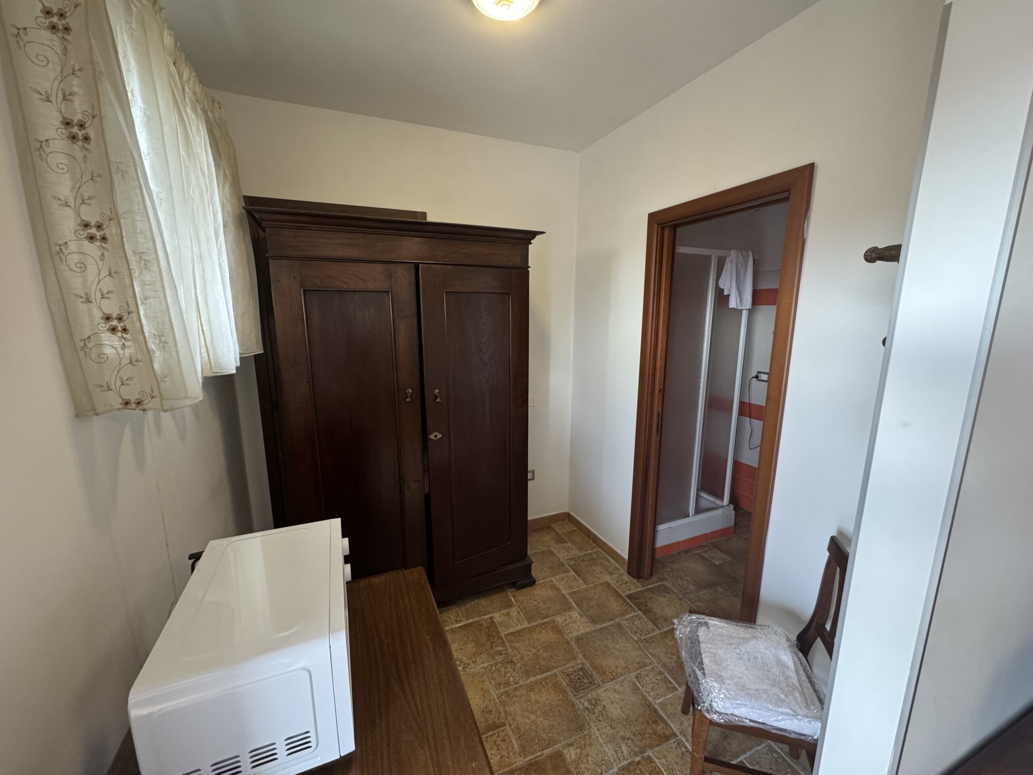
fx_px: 418
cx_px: 516
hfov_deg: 102.1
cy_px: 388
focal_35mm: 14
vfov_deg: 85.7
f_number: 2.2
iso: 400
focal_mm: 2.22
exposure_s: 1/50
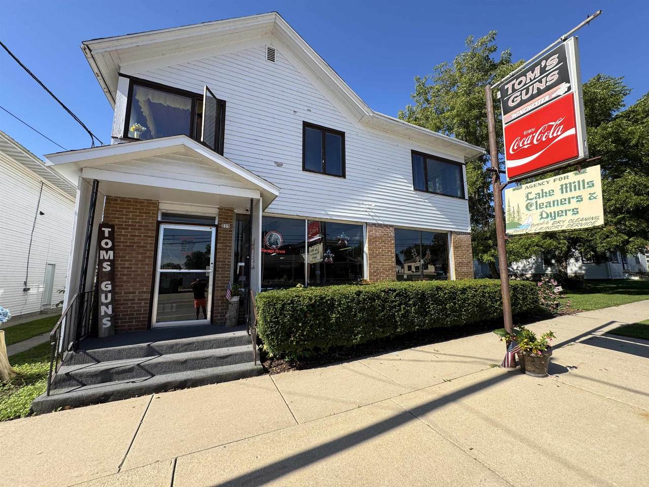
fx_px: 262
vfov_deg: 85.7
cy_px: 244
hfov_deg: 102.1
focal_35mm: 14
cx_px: 324
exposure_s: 1/868
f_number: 2.2
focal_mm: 2.22
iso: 50
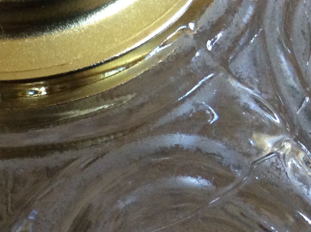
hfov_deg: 24.2
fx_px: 682
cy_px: 148
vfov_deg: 19.3
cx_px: -23
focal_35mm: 76
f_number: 2.4
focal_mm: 3.3
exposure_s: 1/25
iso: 200
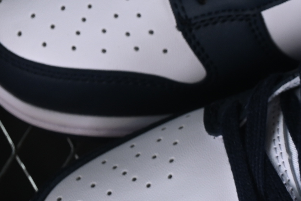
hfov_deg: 7.5
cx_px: 391
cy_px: 66
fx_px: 2258
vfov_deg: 5.1
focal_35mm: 270
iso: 160
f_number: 6.3
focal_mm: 50
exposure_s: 1/60
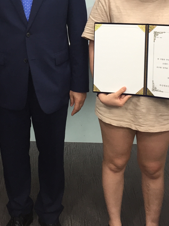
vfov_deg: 31.0
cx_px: 38
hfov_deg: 24.1
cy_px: 30
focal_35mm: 60
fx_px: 391
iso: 32
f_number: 2.2
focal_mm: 4.15
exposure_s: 1/30
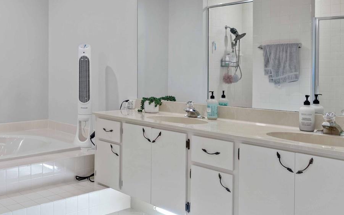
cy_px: 73
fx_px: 347
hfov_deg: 48.0
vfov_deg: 34.1
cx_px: 43
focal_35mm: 37
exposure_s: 1/1.25
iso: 100
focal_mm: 16
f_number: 5.6
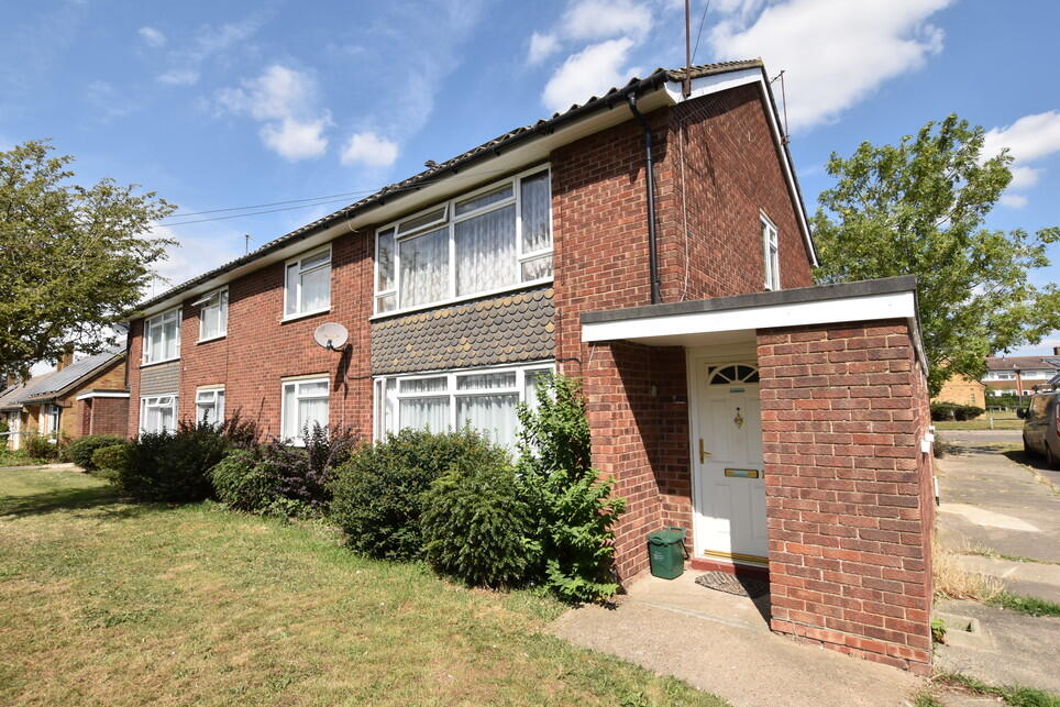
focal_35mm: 18
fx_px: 516
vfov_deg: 68.8
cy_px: 360
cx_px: 510
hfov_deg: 91.5
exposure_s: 1/200
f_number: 9
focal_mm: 11
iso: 100
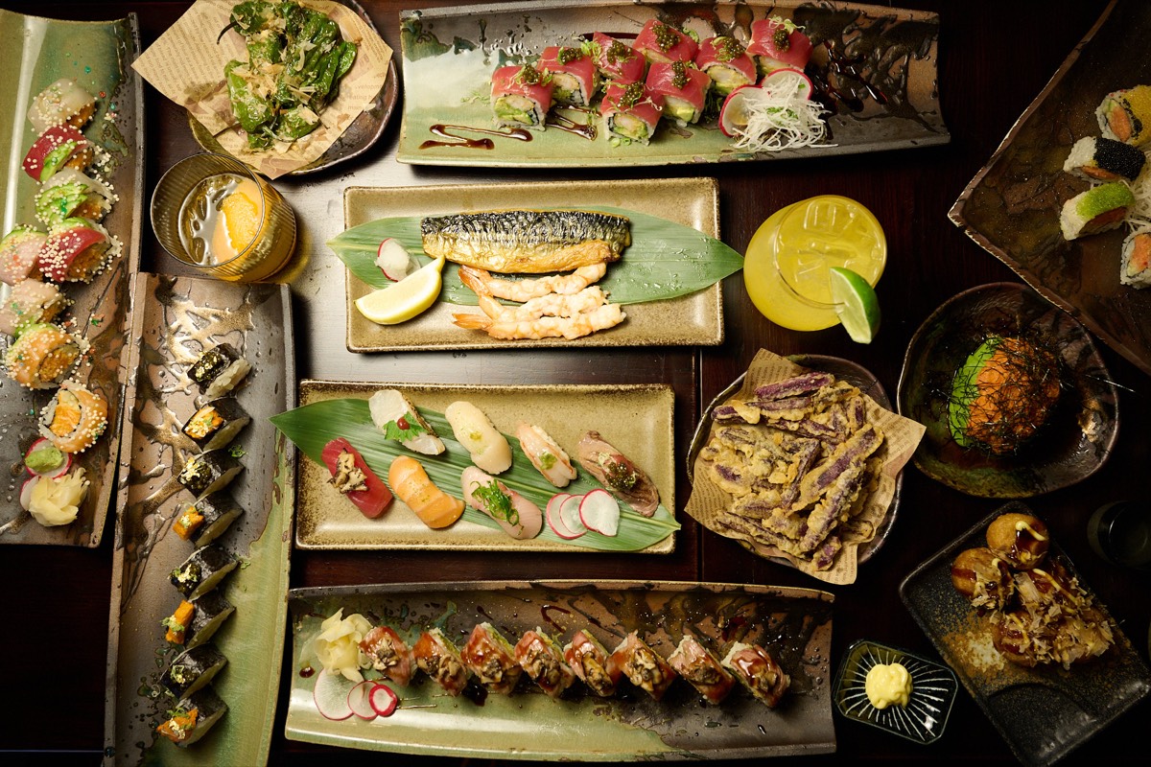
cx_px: 576
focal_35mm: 29
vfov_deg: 45.0
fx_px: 927
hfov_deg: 63.7
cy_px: 384
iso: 1600
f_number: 4
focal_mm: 29
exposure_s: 1/160
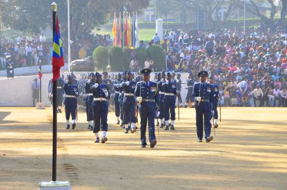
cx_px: 144
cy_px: 95
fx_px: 1254
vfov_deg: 8.7
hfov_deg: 13.1
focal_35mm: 158
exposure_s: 1/125
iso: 200
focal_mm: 105
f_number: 10
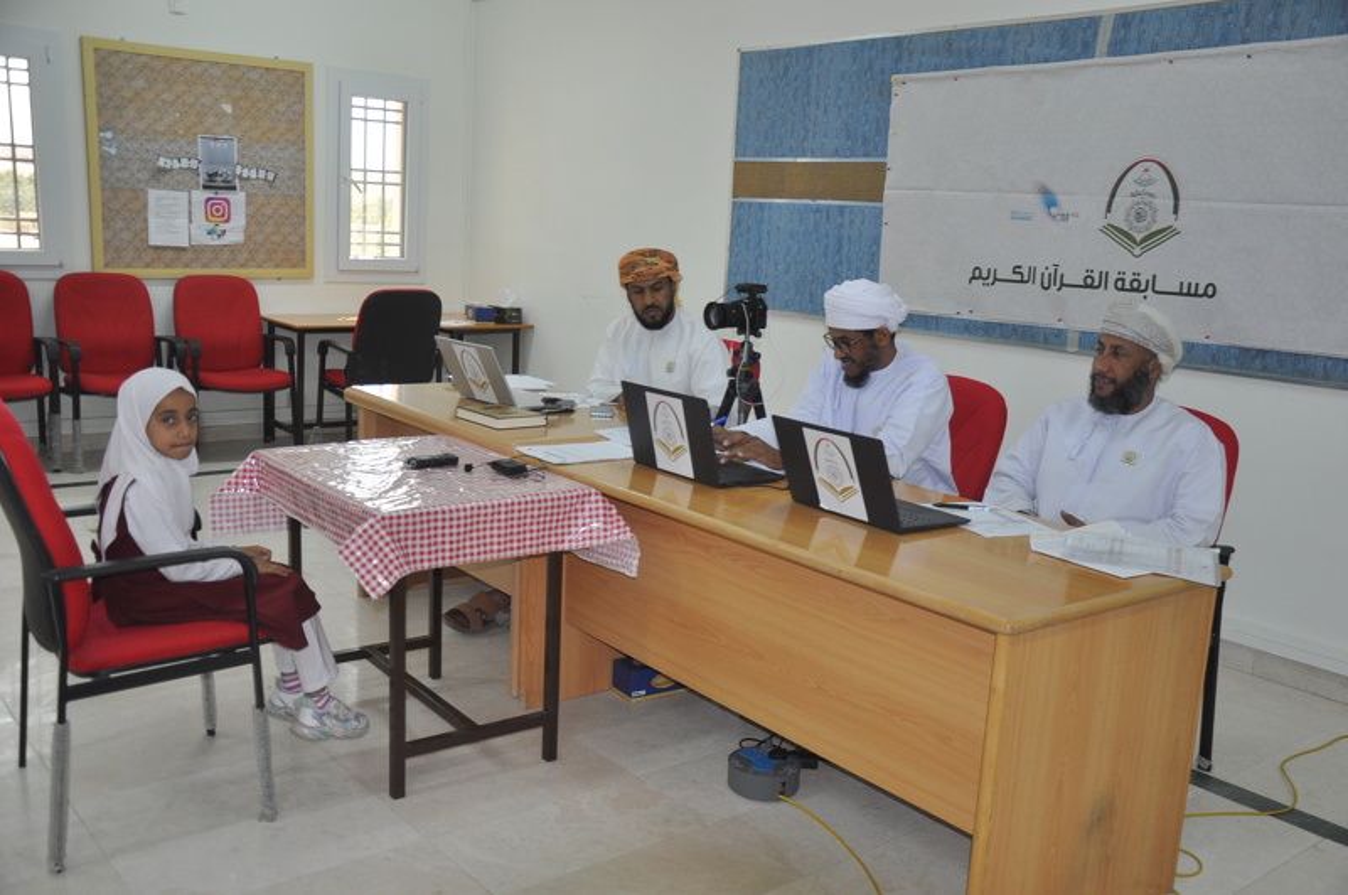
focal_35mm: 33
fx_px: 1234
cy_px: 448
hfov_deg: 57.3
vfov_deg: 39.9
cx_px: 674
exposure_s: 1/125
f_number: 3.8
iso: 640
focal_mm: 22
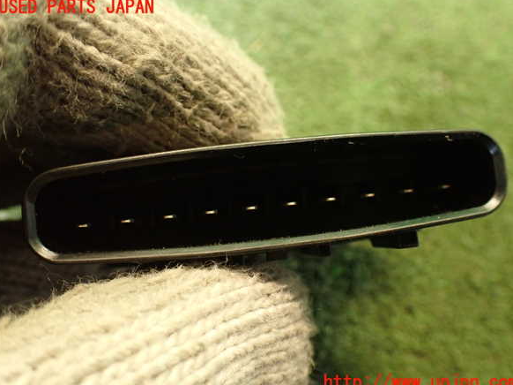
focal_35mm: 33
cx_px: 258
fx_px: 489
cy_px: 195
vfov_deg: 42.9
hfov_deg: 55.4
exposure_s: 1/30
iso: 800
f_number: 2.4
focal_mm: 5.79
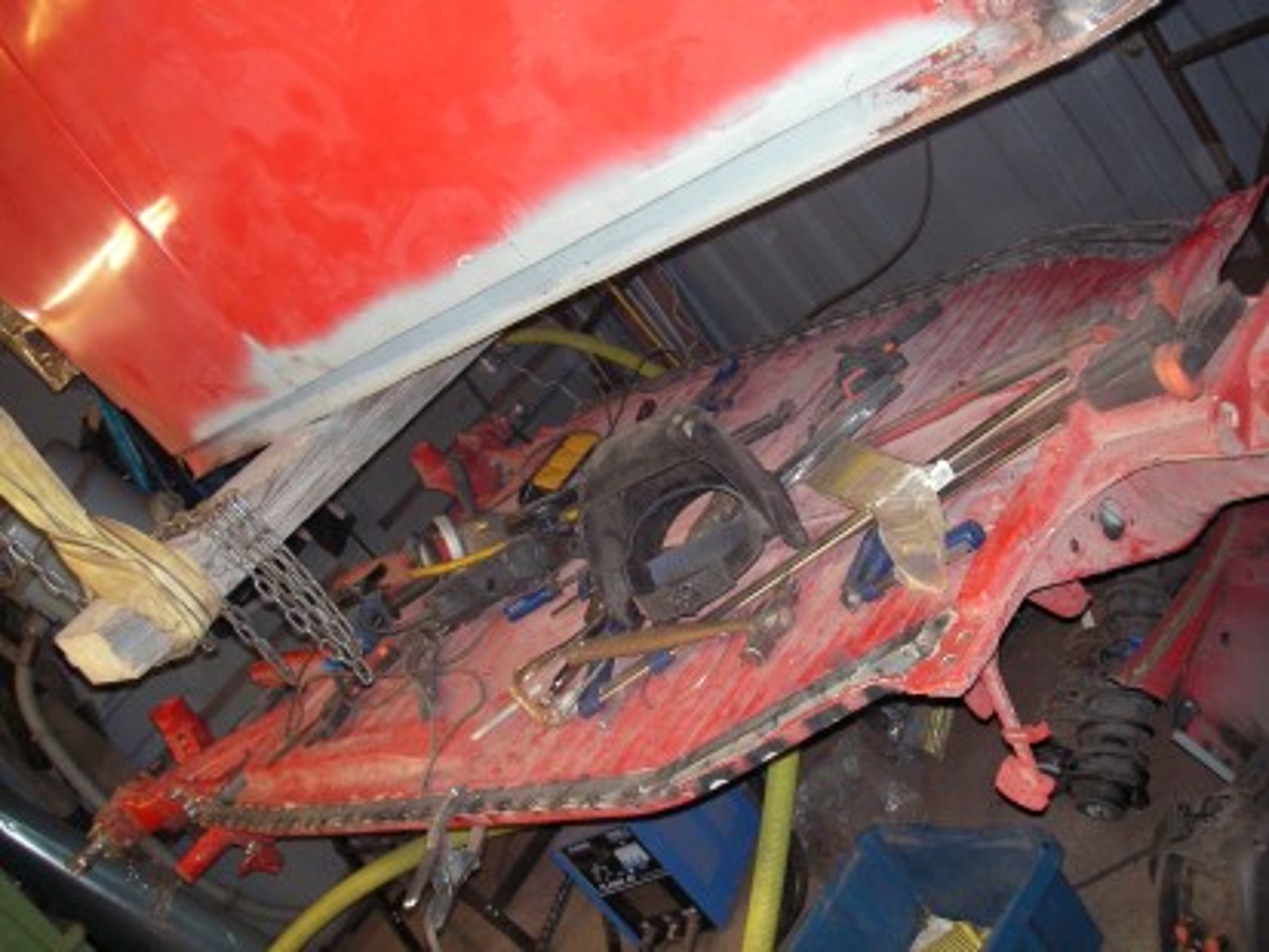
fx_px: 1393
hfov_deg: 49.0
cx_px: 634
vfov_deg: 37.7
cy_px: 476
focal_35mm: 38
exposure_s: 1/30
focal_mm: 6.3
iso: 200
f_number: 3.3
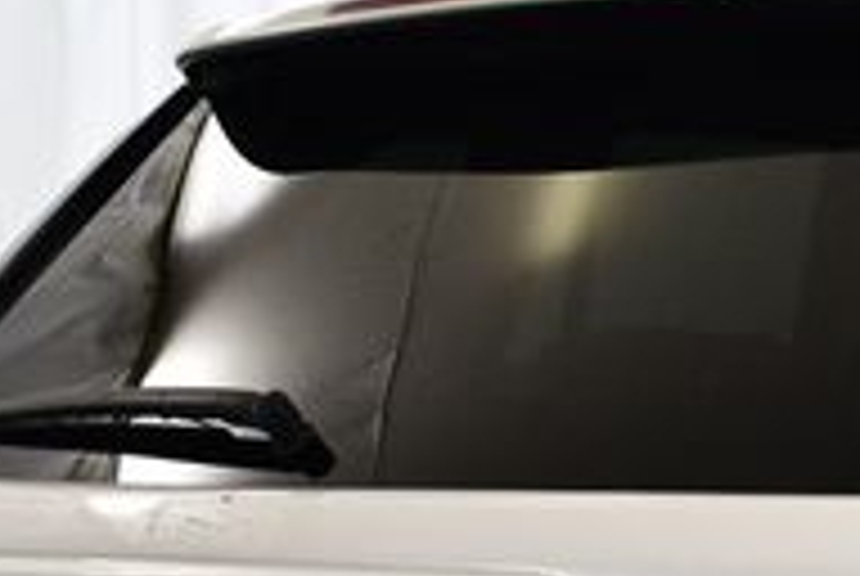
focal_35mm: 134
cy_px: 792
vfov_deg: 10.0
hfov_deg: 14.9
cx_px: 973
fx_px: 3206
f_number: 3.5
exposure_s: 1/250
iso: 800
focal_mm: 20
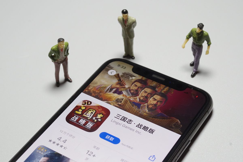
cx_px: 122
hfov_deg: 26.7
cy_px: 81
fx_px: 513
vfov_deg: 17.9
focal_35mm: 76
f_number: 10
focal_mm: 50
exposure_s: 1/100
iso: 1600
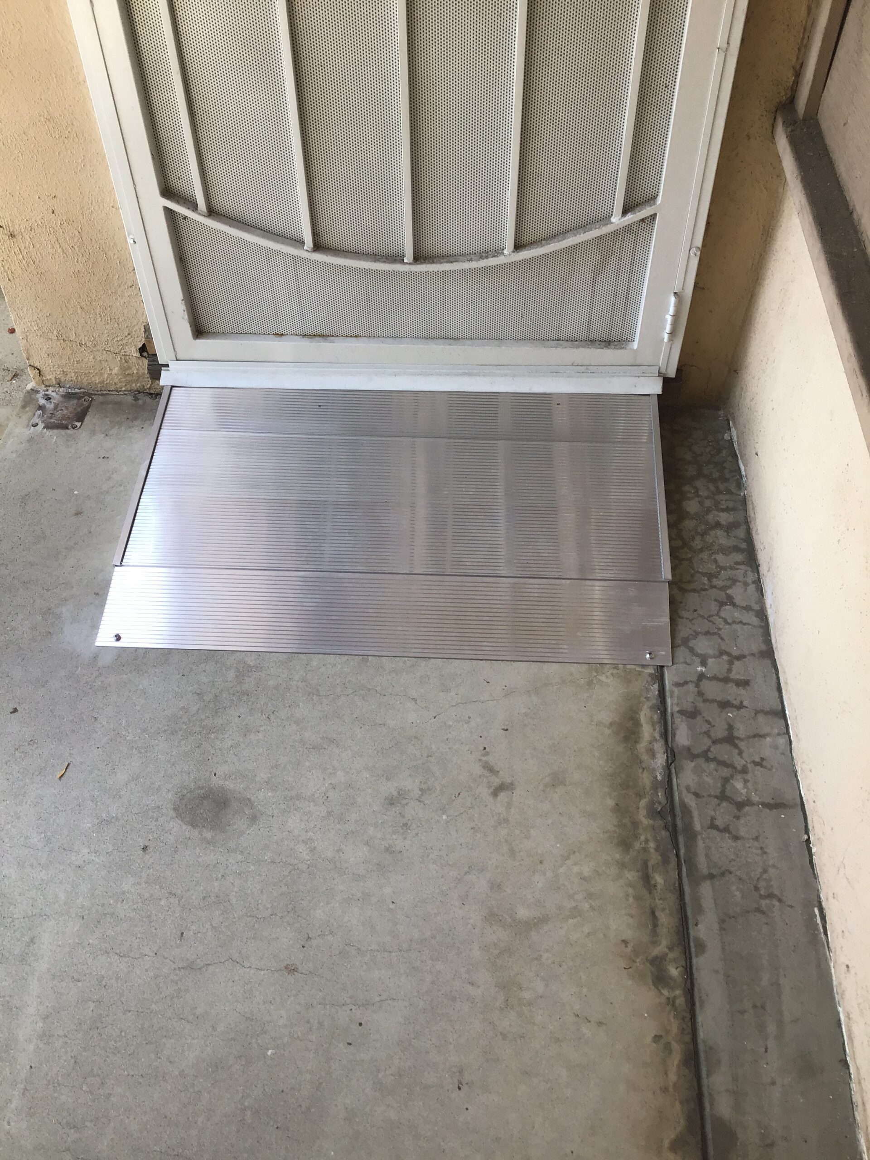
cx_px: 435
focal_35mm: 31
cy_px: 580
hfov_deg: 45.4
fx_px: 1039
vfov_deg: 58.4
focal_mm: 3.3
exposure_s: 1/196
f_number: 2.4
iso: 25
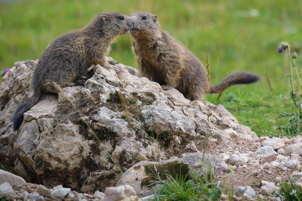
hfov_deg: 1.6
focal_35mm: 1282
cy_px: 67
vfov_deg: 1.1
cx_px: 188
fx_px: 10753
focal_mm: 600
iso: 250
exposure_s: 1/500
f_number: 6.3
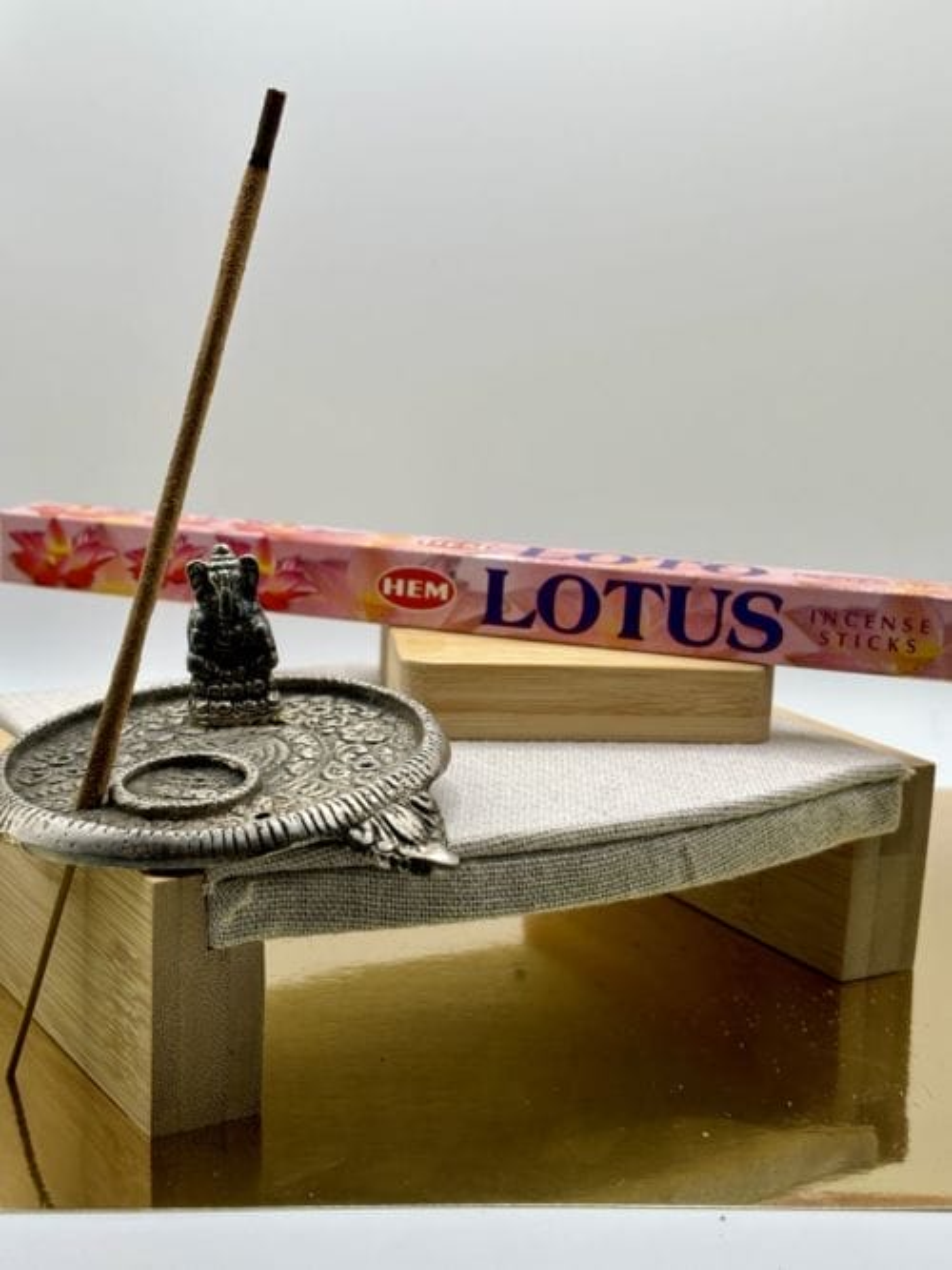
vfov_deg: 36.8
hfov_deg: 28.0
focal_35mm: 52
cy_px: 635
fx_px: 1907
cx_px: 476
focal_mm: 5.96
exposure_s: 1/265
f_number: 1.6
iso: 32
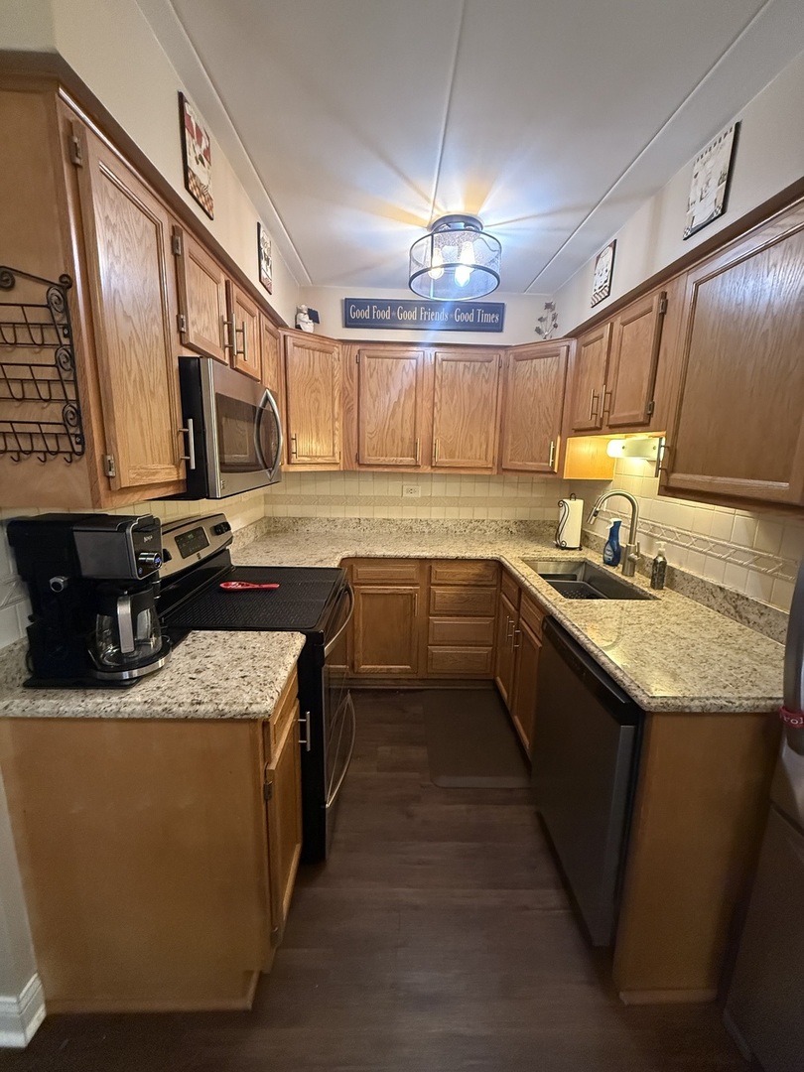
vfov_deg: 102.1
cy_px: 536
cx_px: 402
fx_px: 434
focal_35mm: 14
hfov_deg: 85.7
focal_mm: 2.22
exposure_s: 1/60
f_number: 2.2
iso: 800
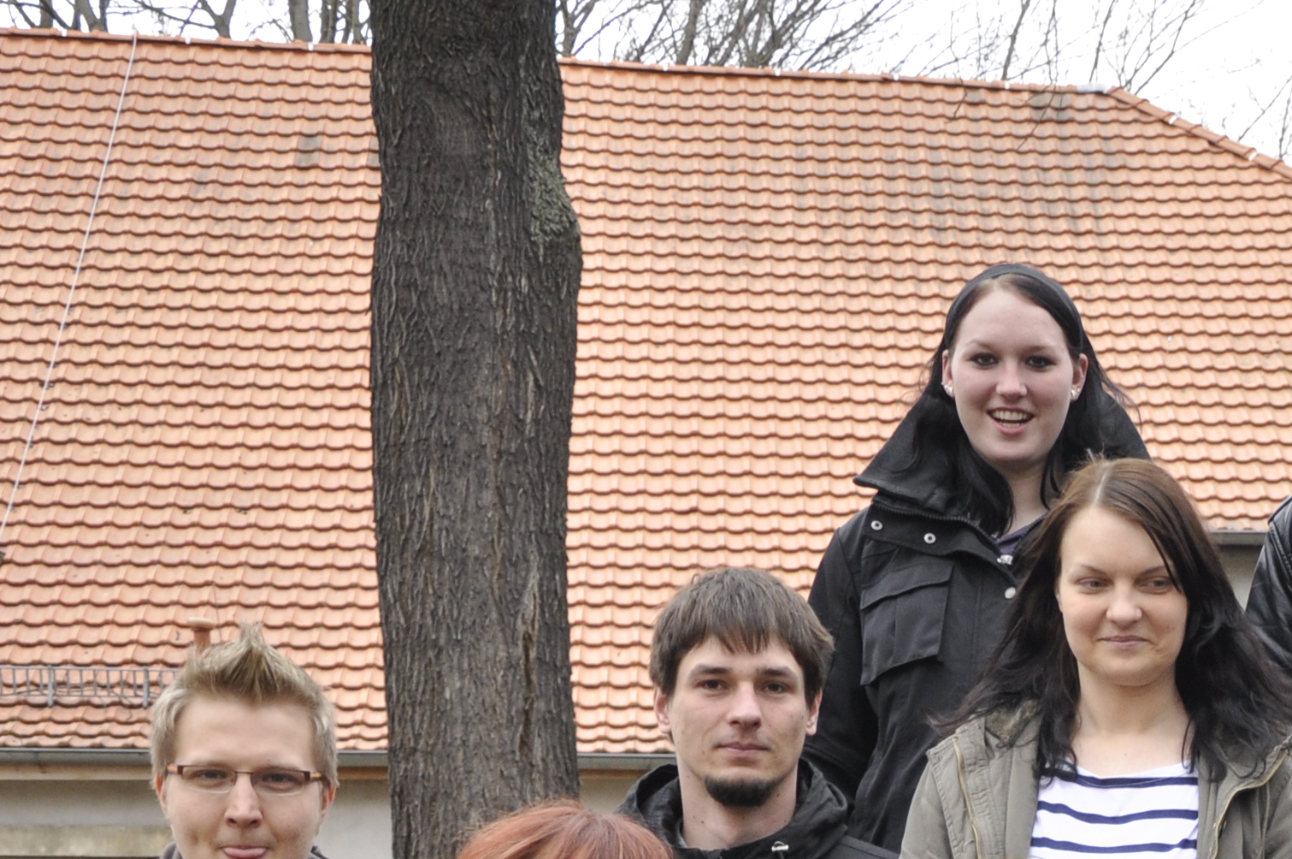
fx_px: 3815
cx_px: 1455
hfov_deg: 18.4
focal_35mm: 106
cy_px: 1184
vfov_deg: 12.4
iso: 400
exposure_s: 1/60
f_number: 5
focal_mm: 25
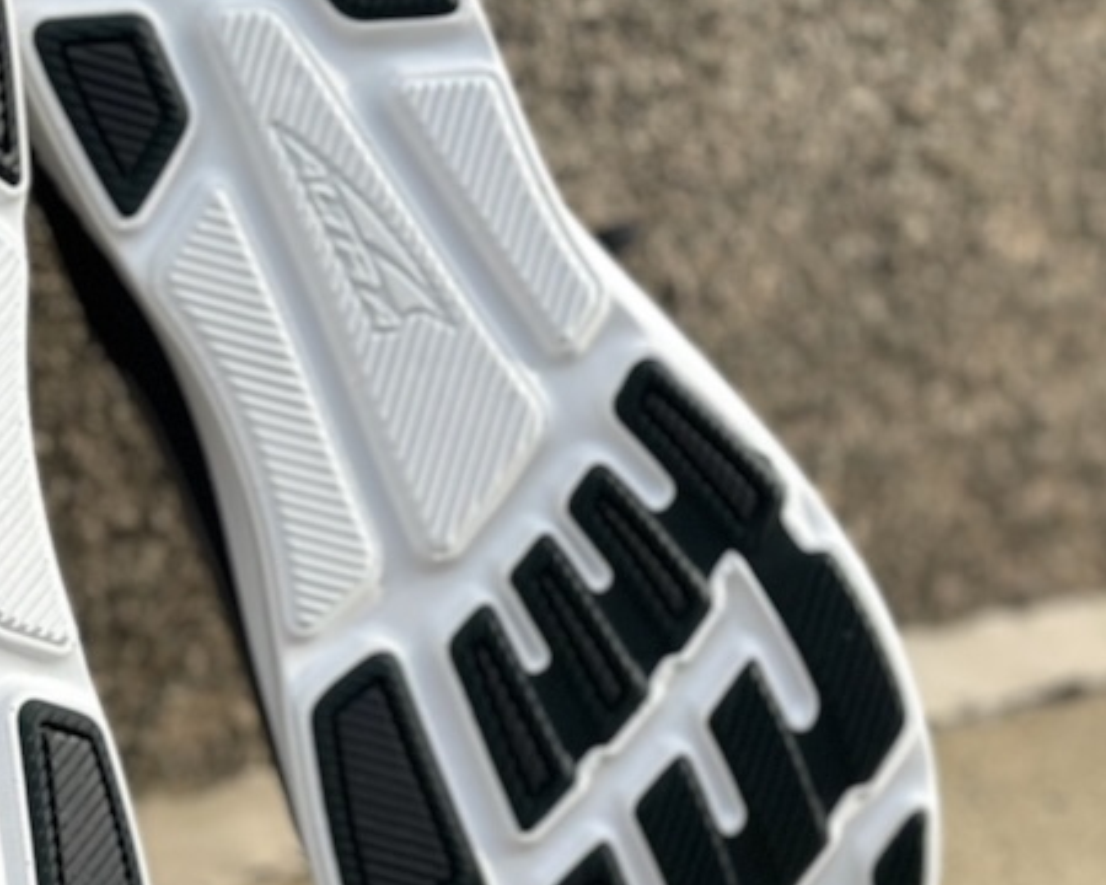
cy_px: 642
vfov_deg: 12.3
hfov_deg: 15.1
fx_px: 4092
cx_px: 0
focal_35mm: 125
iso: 80
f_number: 1.78
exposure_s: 1/1475
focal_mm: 6.86
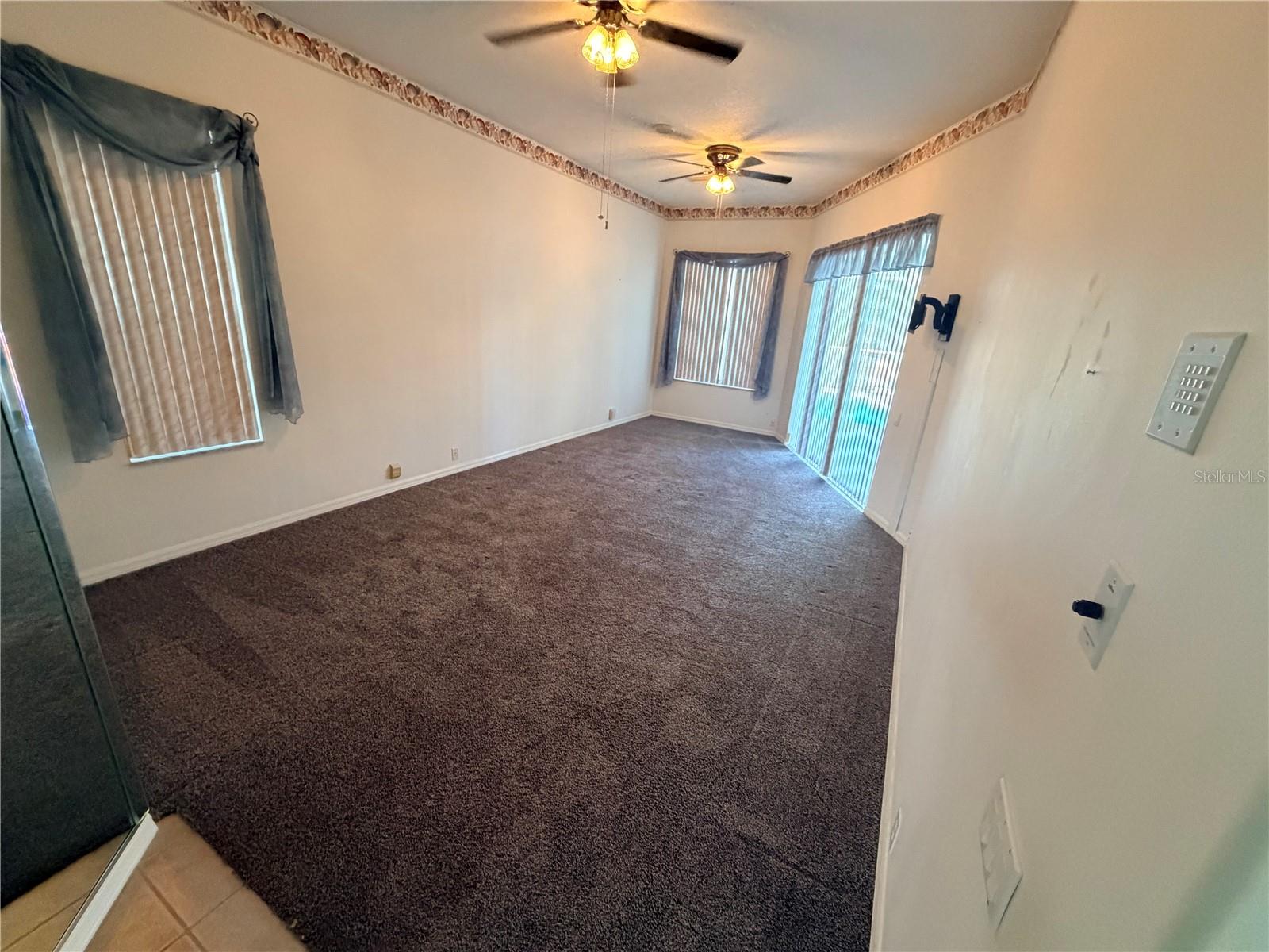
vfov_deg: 85.7
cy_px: 476
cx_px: 634
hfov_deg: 102.1
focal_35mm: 14
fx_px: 513
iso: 800
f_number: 2.2
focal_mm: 2.22
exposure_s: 1/60
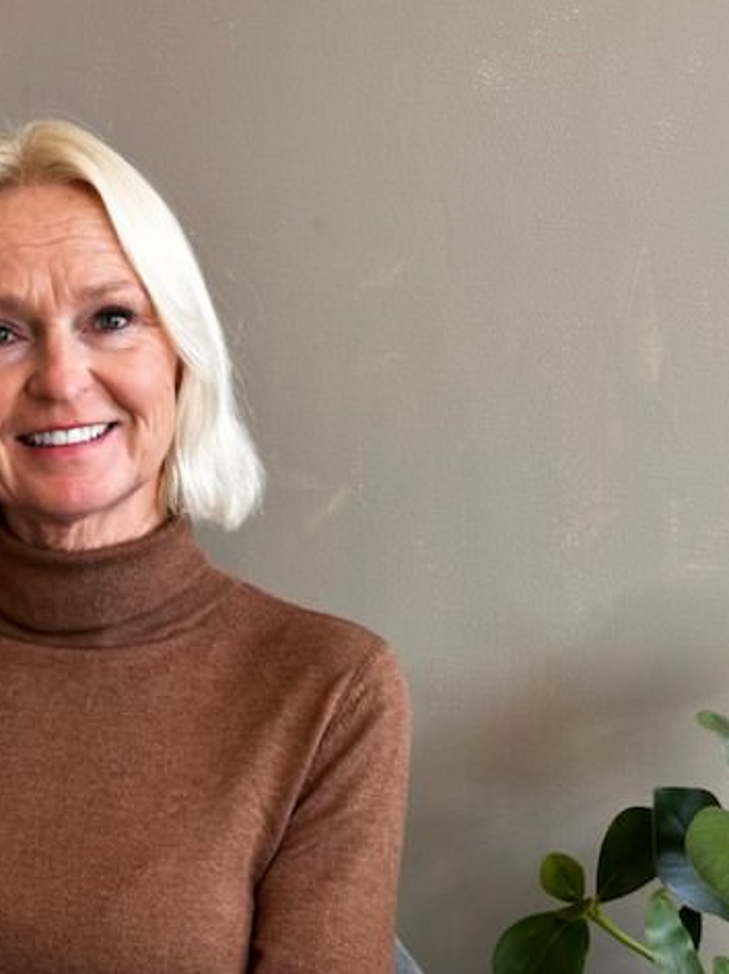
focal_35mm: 65
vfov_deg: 29.8
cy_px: 482
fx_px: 1828
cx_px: 134
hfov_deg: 22.2
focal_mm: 6.86
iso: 100
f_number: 1.78
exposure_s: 1/59
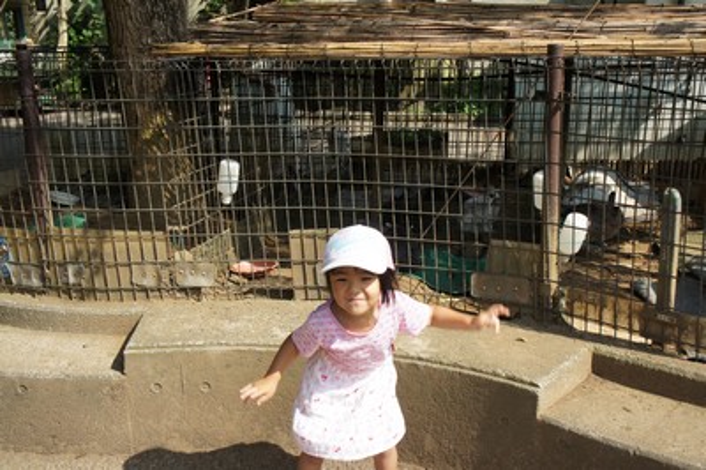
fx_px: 794
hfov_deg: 48.0
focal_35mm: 40
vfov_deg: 33.0
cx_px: 353
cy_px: 235
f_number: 8
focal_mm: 27
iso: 200
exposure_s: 1/250
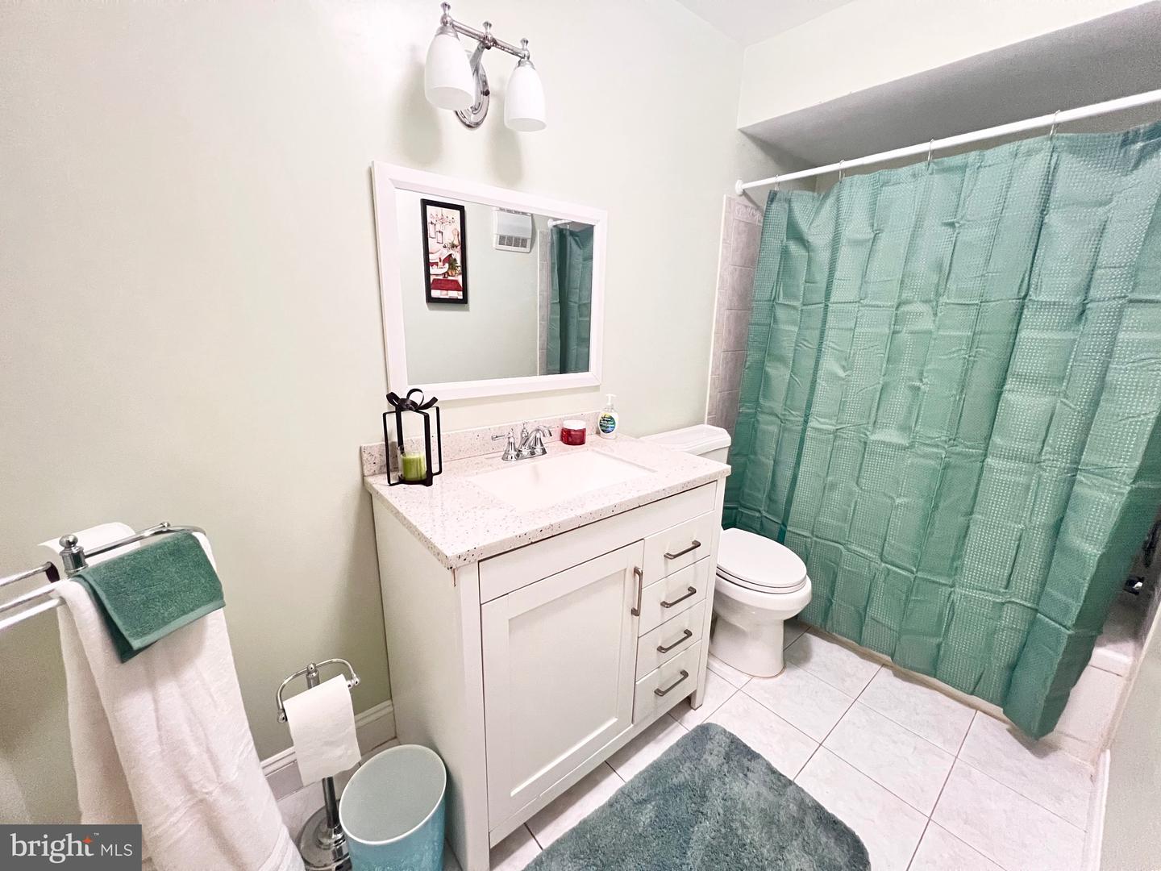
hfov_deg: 106.2
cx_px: 580
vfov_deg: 89.9
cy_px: 436
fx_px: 436
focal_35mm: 13
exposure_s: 1/60
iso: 800
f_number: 1.8
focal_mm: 1.57
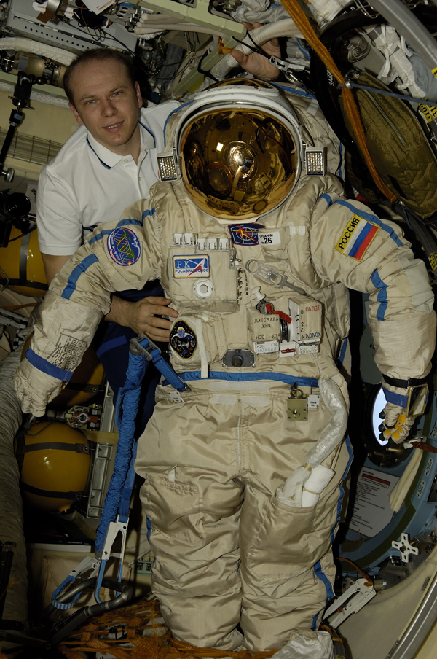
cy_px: 330
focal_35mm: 46
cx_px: 218
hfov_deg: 28.9
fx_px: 849
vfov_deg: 42.4
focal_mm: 31
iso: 200
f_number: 4.8
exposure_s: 1/60
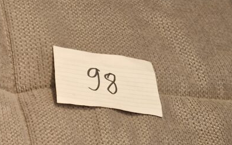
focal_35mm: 86
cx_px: -103
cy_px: 278
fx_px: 544
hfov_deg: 20.9
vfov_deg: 13.3
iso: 50
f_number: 1.8
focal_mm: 5.4
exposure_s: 1/100
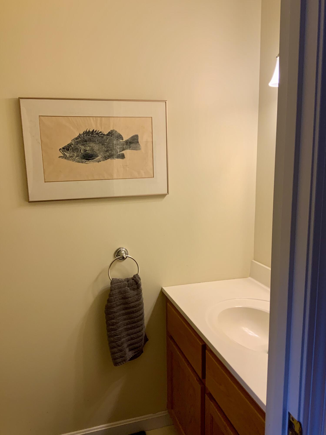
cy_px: 218
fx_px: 364
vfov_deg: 61.7
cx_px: 163
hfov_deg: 48.2
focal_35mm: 29
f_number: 1.8
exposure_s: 1/120
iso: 64
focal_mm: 3
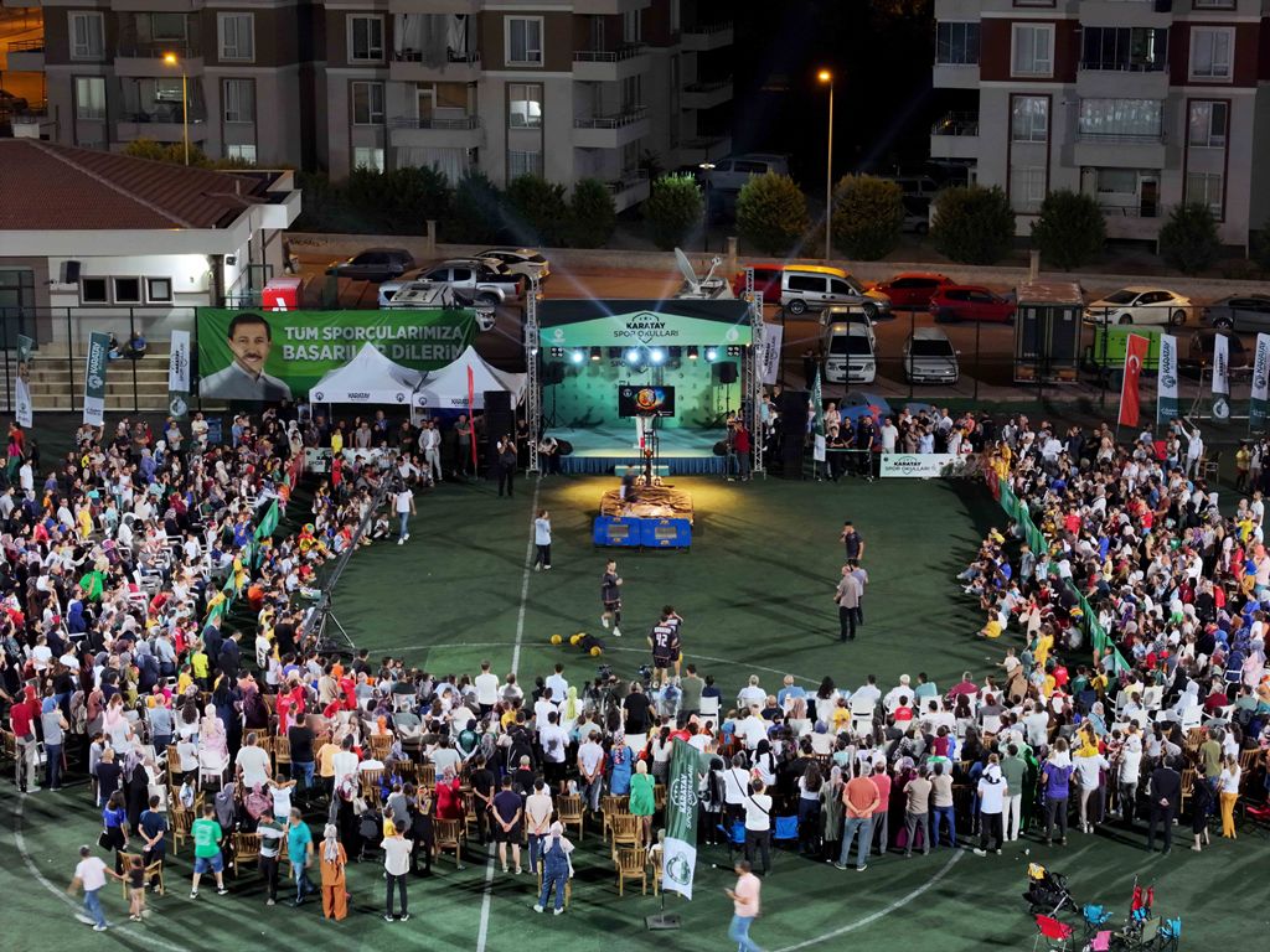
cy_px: 476
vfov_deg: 21.0
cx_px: 635
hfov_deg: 27.8
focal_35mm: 70
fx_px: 2568
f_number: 2.8
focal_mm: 19.35
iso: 520
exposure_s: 1/15
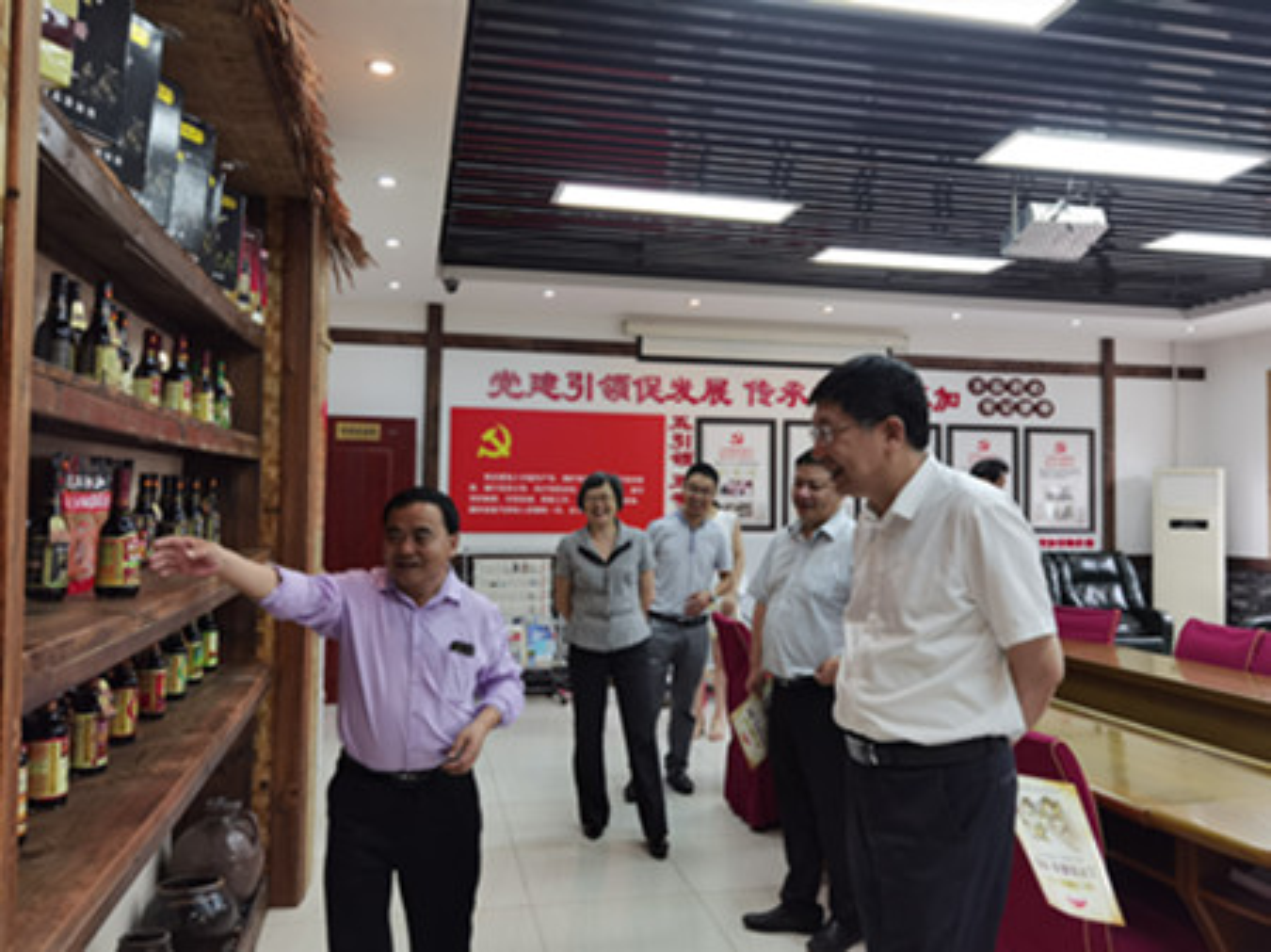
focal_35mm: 27
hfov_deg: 65.4
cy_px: 476
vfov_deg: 51.3
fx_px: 991
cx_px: 636
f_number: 1.9
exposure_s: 1/100
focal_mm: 6.71
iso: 80
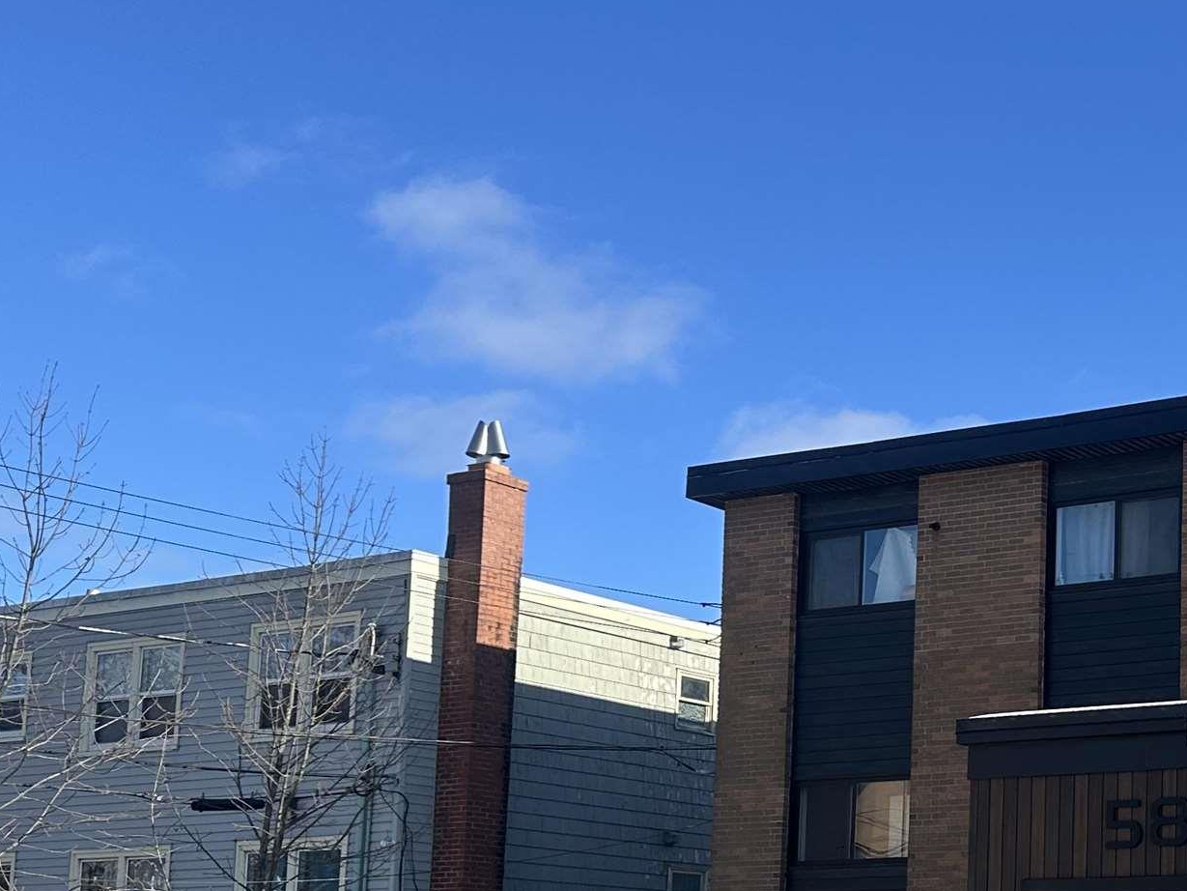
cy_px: 780
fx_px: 2058
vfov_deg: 23.8
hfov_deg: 28.9
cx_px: 1331
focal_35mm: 60
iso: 80
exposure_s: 1/2525
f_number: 1.78
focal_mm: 6.86
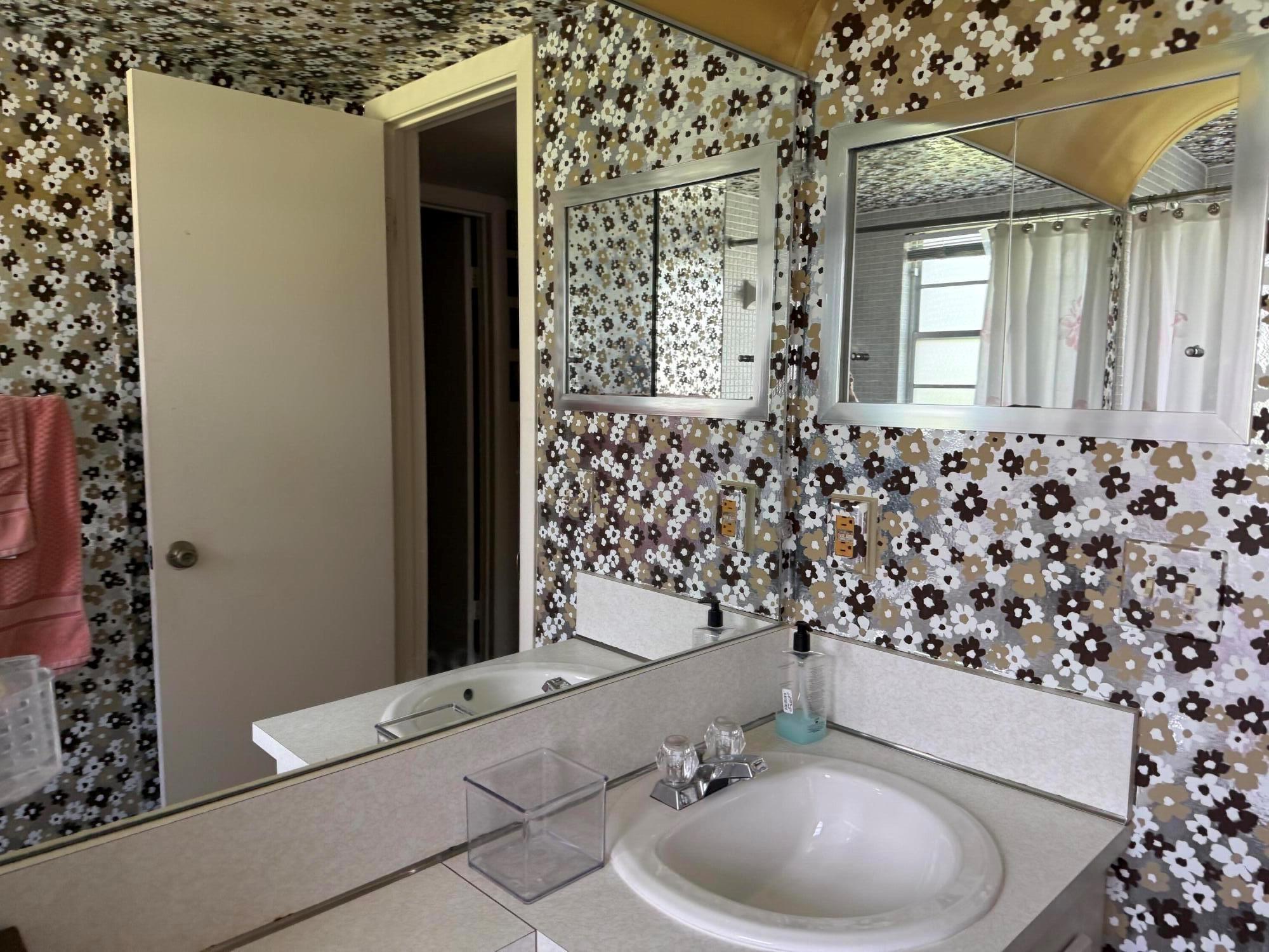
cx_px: 634
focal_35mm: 24
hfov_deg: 71.6
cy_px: 476
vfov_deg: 56.8
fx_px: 880
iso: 125
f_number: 1.78
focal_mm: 6.76
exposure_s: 1/121
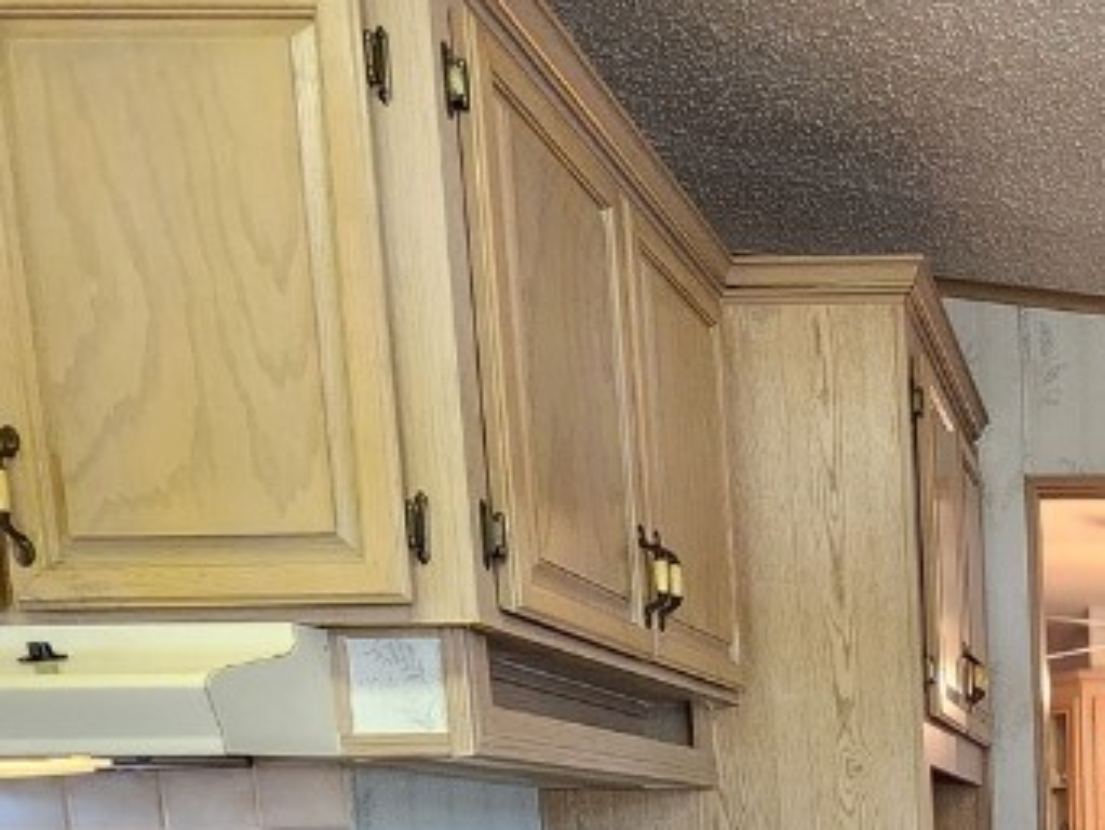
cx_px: 1244
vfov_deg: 30.9
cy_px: 1002
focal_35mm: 39
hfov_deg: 38.6
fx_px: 1245
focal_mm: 2.2
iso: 320
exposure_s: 1/60
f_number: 2.2
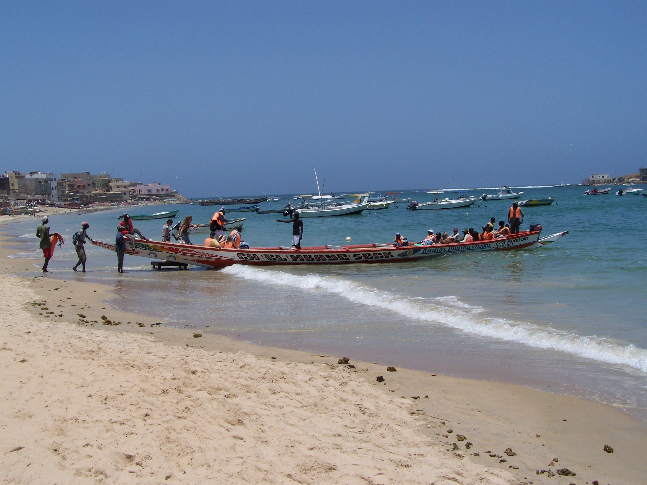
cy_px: 242
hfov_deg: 43.9
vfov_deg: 33.6
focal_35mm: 43
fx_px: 804
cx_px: 324
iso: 64
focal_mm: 7.2
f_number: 5.6
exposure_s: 1/640
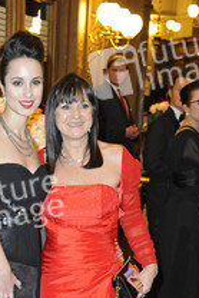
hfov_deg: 14.2
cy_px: 281
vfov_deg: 20.7
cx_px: 31
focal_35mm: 96
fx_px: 795
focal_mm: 50
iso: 2500
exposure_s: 1/40
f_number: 5.6
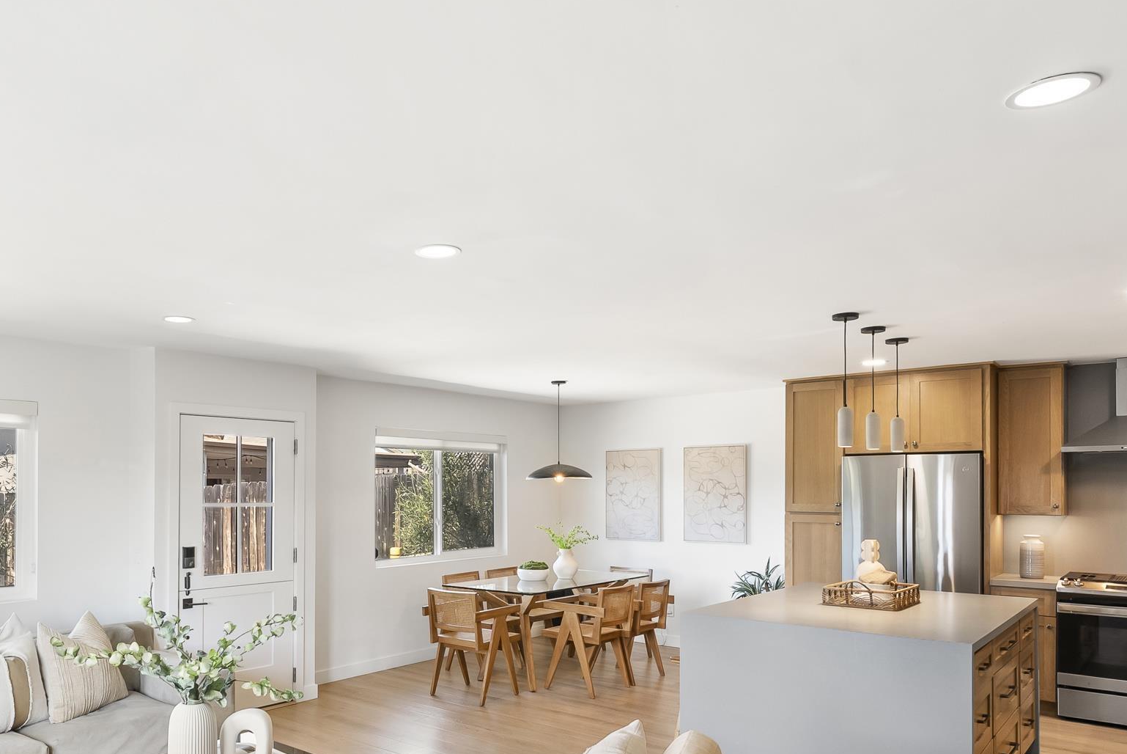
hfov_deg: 68.4
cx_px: 429
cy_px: 490
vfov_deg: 48.9
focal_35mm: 26
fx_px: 815
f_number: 8
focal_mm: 16
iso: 500
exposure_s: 1/13
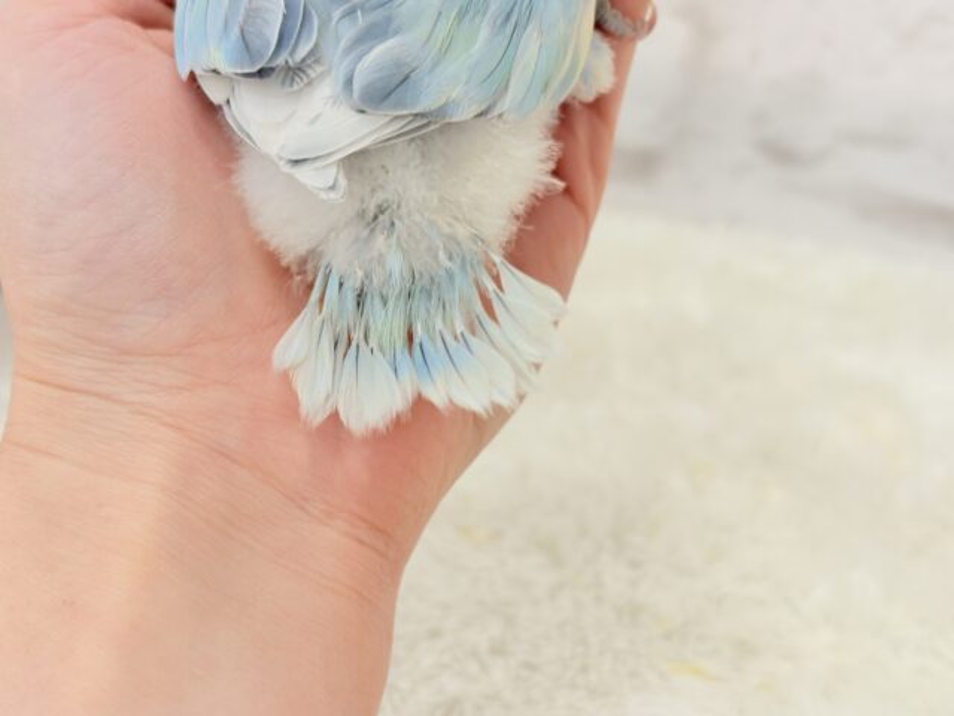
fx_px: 1433
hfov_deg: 36.8
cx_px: 477
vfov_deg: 28.0
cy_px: 358
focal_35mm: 52
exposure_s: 1/100
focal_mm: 5.96
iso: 80
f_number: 1.6
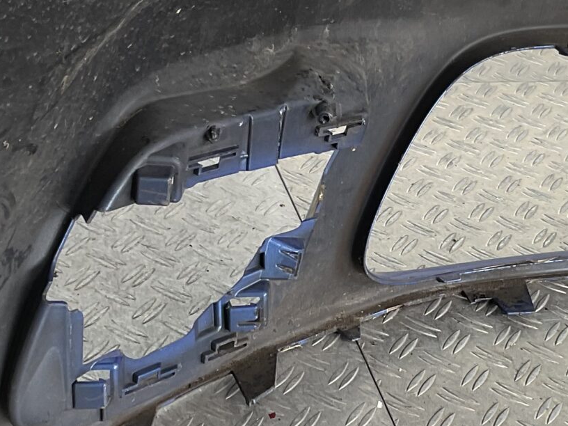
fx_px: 1493
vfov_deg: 16.2
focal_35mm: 91
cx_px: 432
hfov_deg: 21.3
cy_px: 240
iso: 16
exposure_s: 1/151
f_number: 1.8
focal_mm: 3
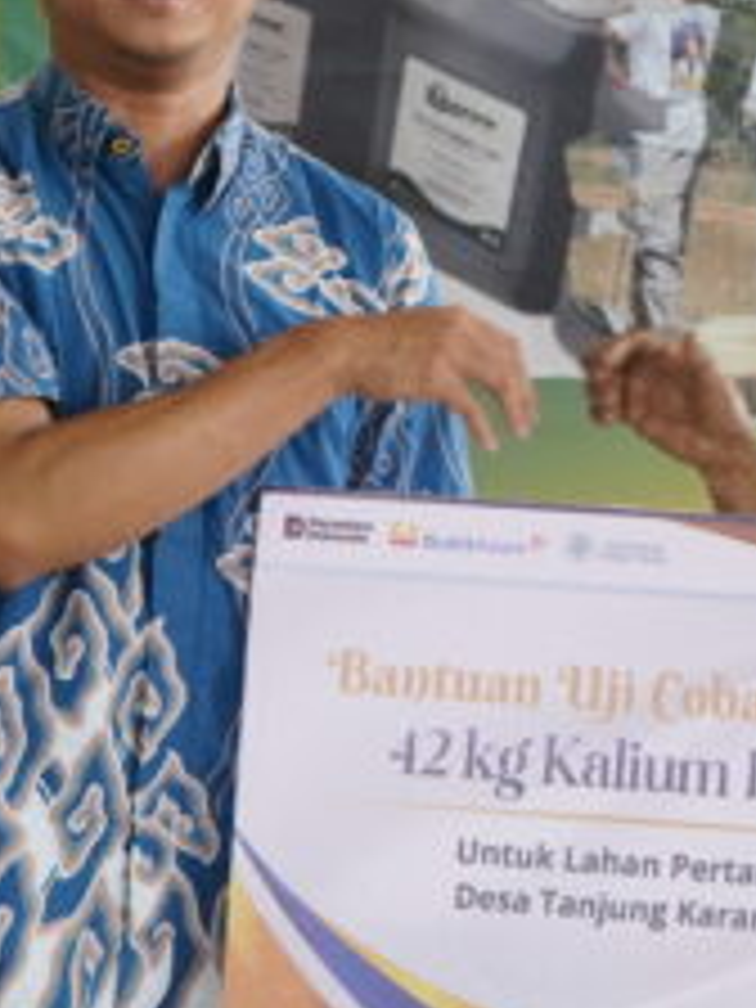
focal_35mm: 158
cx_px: 972
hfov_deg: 9.2
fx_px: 4601
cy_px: 151
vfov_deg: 12.4
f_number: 4
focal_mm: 36
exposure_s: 1/160
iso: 320
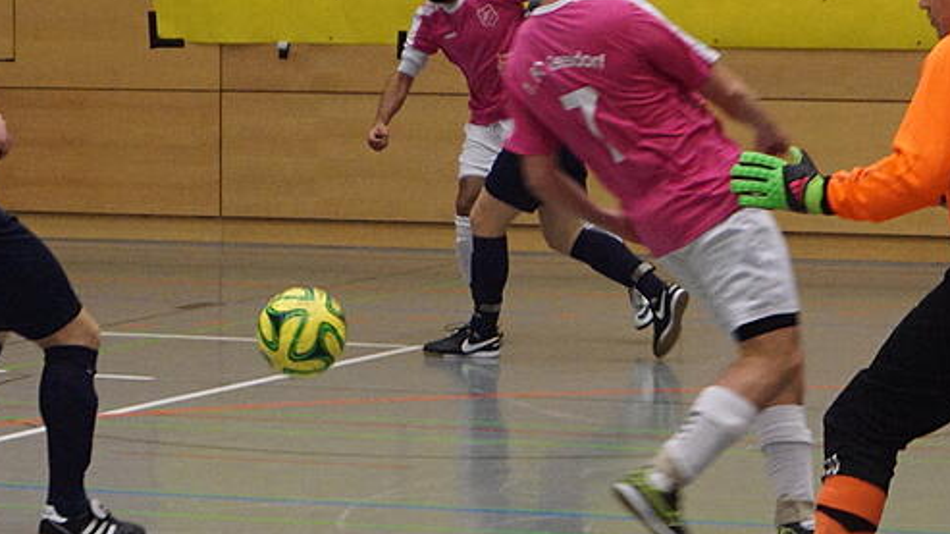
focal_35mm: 189
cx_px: 368
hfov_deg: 11.4
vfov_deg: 6.4
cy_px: 229
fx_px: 4763
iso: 3200
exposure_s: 1/200
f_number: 5.6
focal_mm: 55
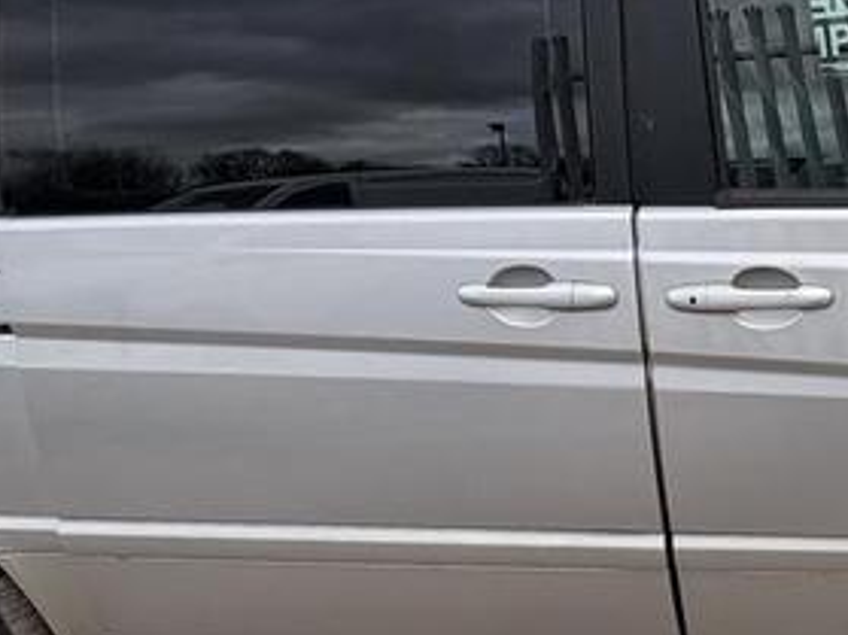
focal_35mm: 45
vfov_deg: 31.6
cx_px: 754
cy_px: 158
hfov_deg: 39.3
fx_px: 1102
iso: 40
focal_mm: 2.22
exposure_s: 1/479
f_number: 2.2
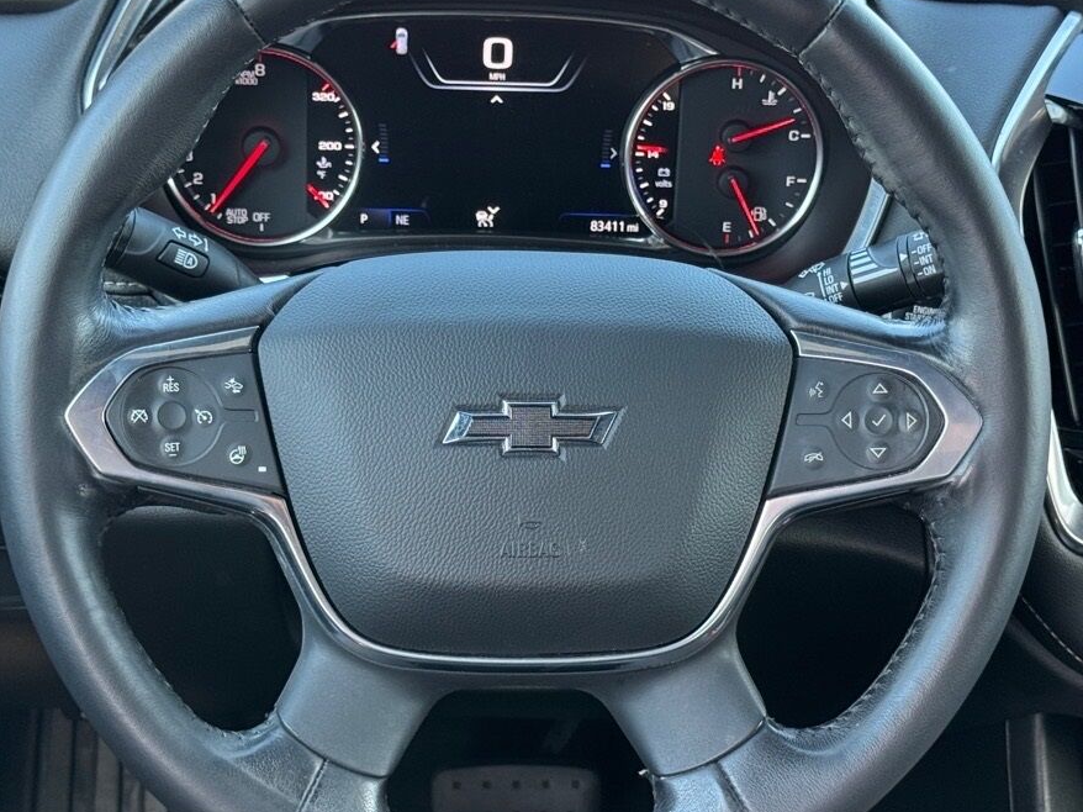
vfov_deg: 26.1
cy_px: 405
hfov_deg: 34.4
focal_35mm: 56
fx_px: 1752
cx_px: 530
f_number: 1.78
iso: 100
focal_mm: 6.76
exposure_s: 1/85
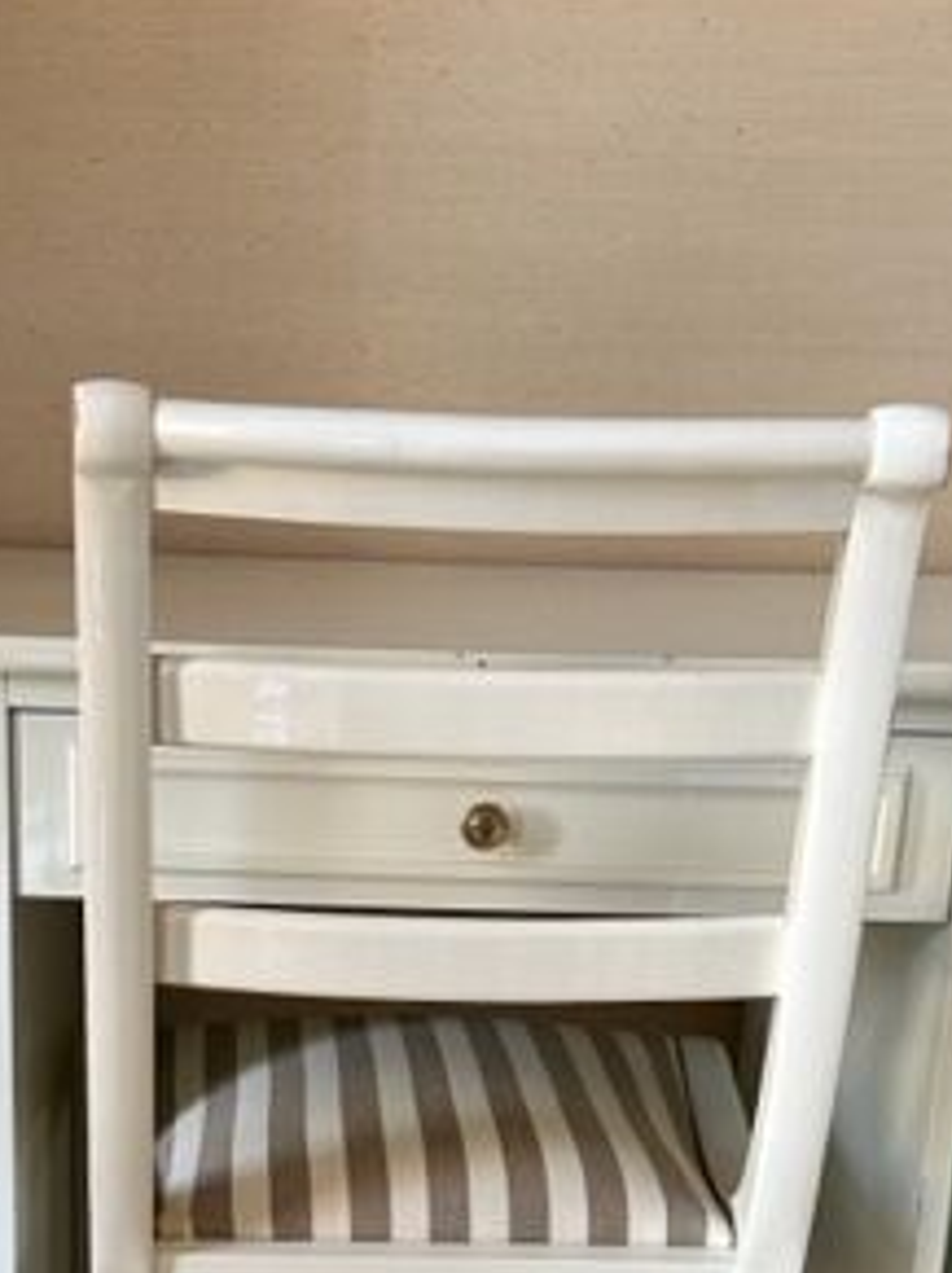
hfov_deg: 27.3
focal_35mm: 53
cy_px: 1001
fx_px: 1946
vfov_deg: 35.2
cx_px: 316
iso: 250
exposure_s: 1/66
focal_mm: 6.86
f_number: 1.78
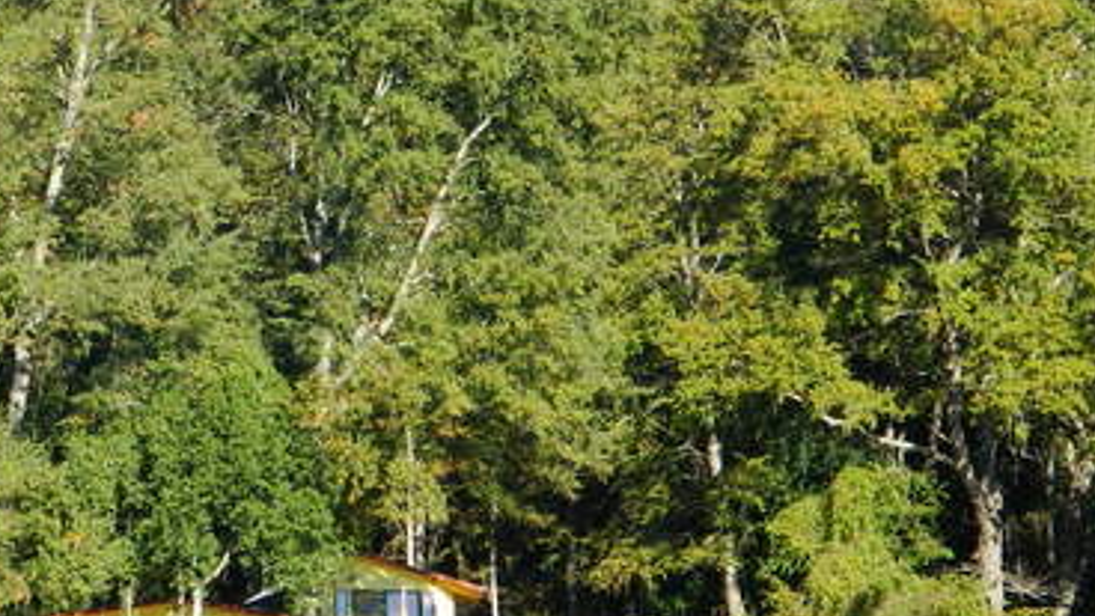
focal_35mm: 199
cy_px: 402
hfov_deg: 10.8
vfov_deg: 6.1
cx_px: 336
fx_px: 5778
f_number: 4.2
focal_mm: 15.1
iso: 80
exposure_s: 1/200
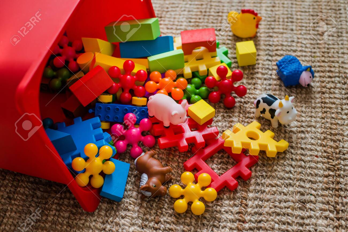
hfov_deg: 39.6
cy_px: 116
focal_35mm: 50
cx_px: 174
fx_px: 483
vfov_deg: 27.0
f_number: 4
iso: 640
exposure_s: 1/100
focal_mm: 50
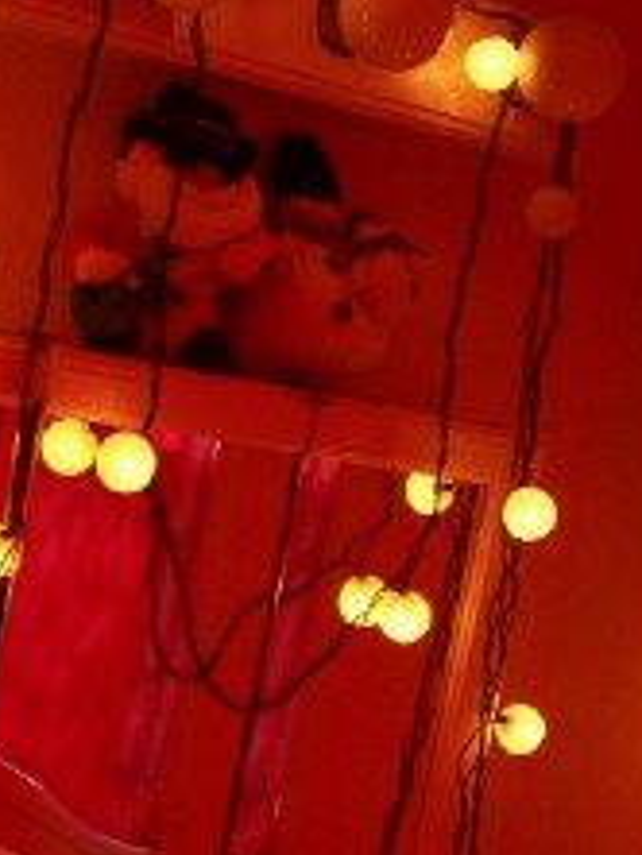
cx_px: 128
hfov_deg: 21.7
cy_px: 429
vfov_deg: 29.0
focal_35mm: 67
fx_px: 1655
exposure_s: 1/30
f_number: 2.8
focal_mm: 5.6
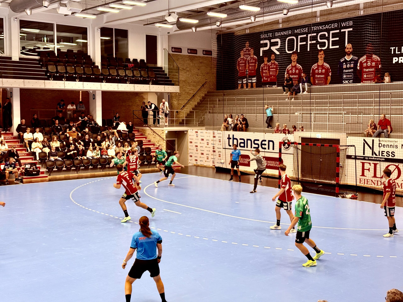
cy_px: 151
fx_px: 559
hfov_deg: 39.7
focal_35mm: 48
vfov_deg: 30.3
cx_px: 202
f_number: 1.78
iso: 100
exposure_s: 1/100
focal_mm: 6.76
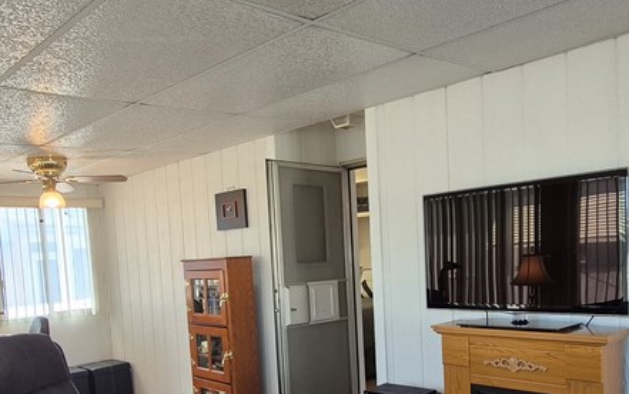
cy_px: 284
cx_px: 311
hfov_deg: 59.6
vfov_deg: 38.7
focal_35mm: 32
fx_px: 549
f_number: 2.2
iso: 80
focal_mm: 1.74
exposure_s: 1/60
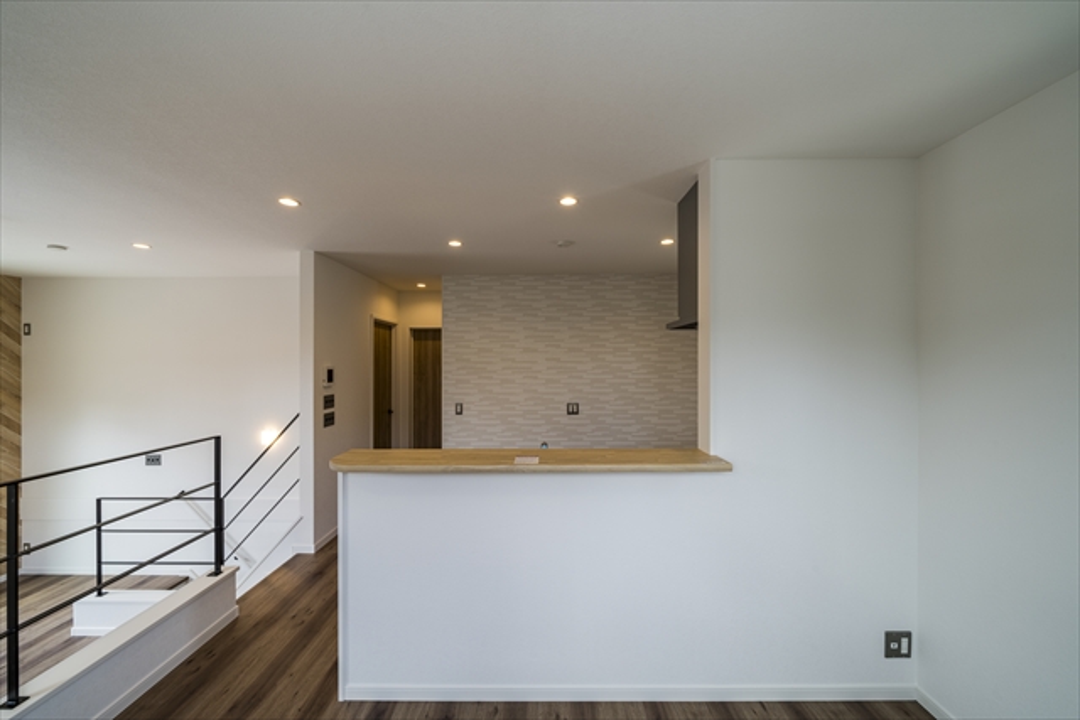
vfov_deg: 85.5
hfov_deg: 108.3
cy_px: 360
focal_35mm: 13
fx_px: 390
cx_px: 540
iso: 100
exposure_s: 1/5
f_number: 11
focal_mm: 13
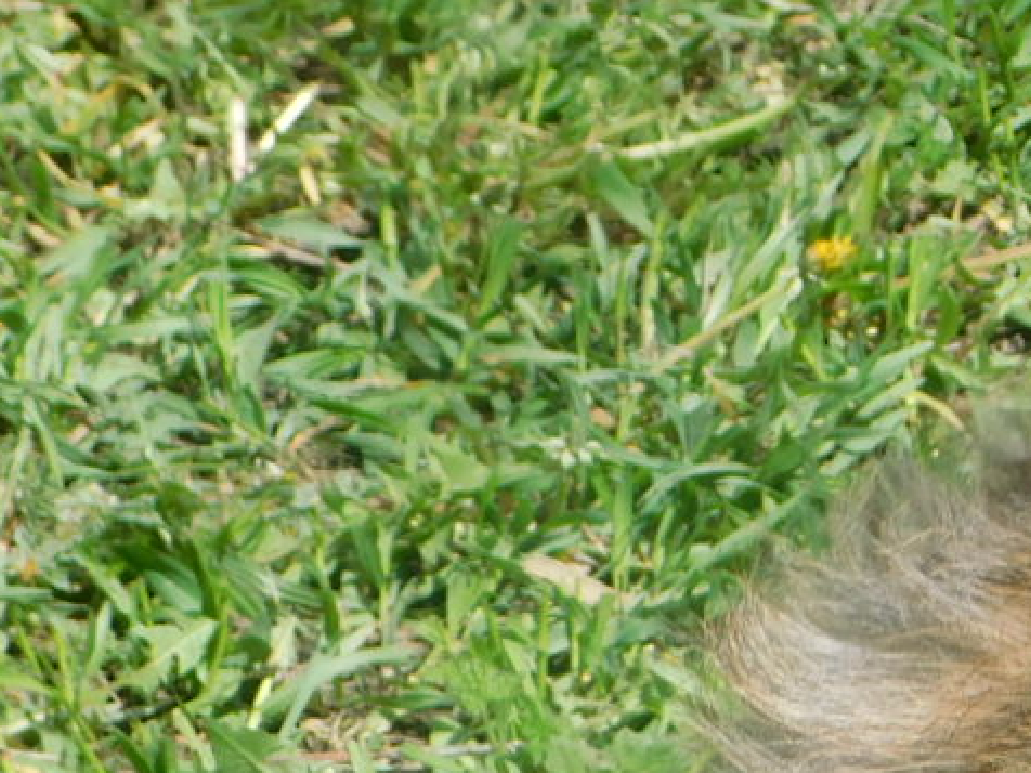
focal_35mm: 333
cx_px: 1440
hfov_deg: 5.9
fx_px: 9918
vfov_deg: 4.4
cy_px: 1210
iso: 125
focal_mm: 17.6
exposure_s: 1/500
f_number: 4.6
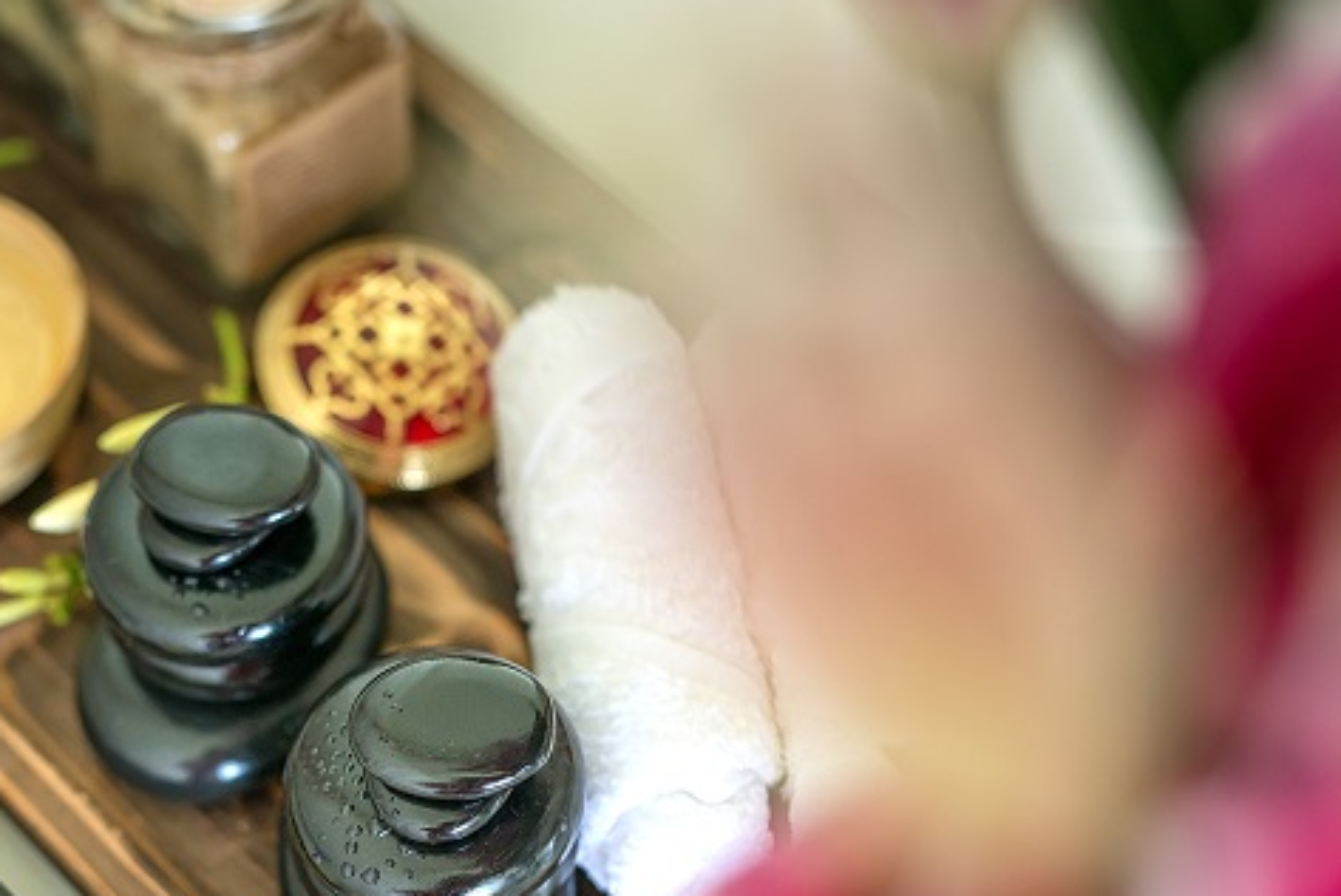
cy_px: 639
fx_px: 2758
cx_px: 479
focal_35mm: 74
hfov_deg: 27.2
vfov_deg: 18.4
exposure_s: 1/60
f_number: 2.2
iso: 1250
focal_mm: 50
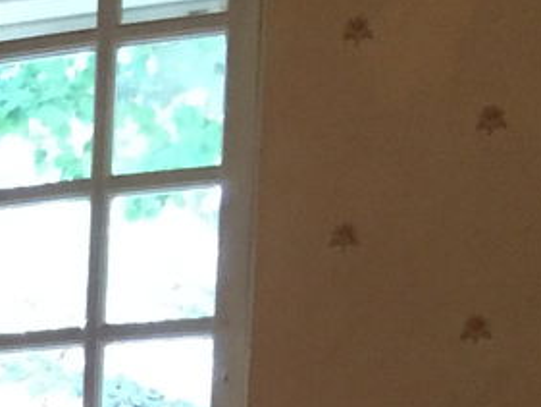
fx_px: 2580
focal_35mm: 165
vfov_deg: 8.0
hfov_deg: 10.7
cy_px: 1121
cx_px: -618
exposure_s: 1/20
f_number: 2.2
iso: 250
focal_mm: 4.15
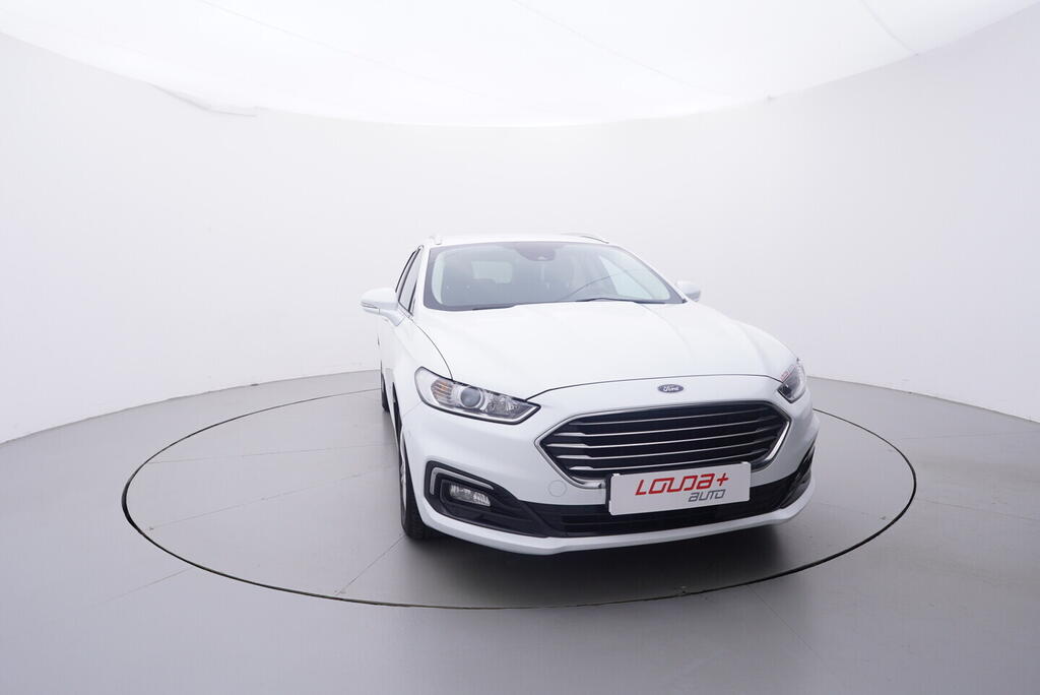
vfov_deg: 56.2
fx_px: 650
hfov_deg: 77.3
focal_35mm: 22
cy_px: 348
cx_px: 520
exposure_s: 1/80
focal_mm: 15
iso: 200
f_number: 5
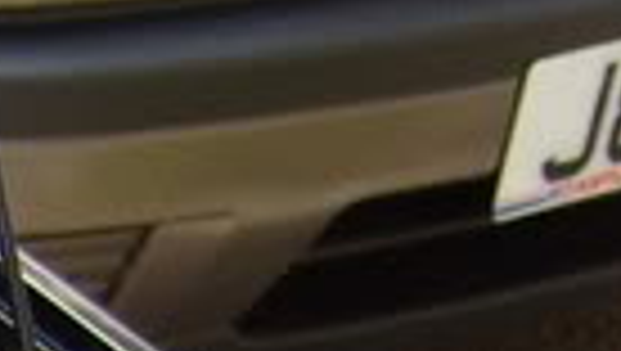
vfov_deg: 4.1
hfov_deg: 6.5
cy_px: 1318
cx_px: -1620
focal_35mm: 282
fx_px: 4649
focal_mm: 7.4
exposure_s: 1/250
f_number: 2.8
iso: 80
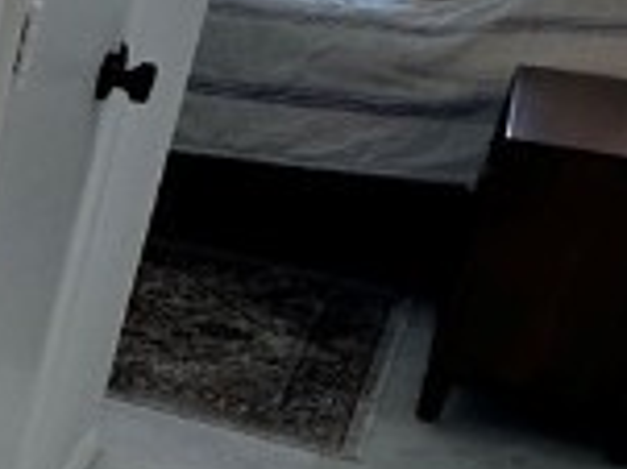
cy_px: 394
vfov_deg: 15.4
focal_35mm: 95
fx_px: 1719
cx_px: -718
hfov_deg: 15.4
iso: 64
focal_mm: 2.22
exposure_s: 1/120
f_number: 2.2
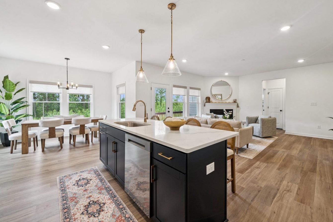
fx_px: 129
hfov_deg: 104.2
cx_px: 175
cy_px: 106
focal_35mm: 14
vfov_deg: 81.2
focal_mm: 13
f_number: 8
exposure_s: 1/13
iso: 160
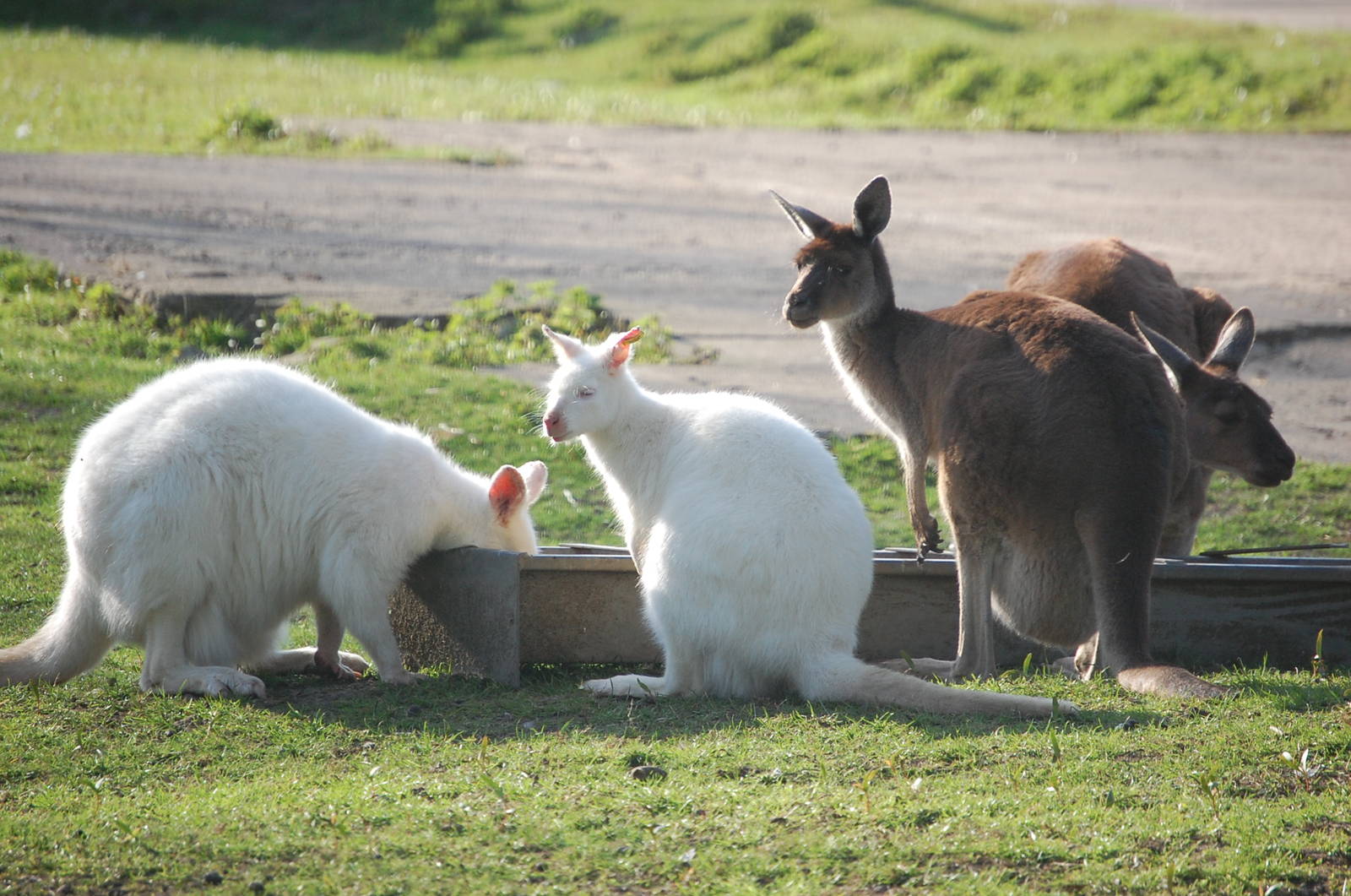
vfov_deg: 4.6
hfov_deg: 6.9
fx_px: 11239
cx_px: 676
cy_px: 448
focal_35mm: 300
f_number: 5.6
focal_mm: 200
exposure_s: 1/500
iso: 640
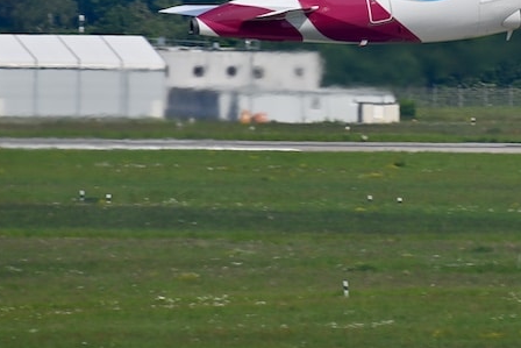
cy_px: -15
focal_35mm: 1142
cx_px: 550
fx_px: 16532
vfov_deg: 1.2
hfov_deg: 1.8
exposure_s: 1/320
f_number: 11
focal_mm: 500
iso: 110
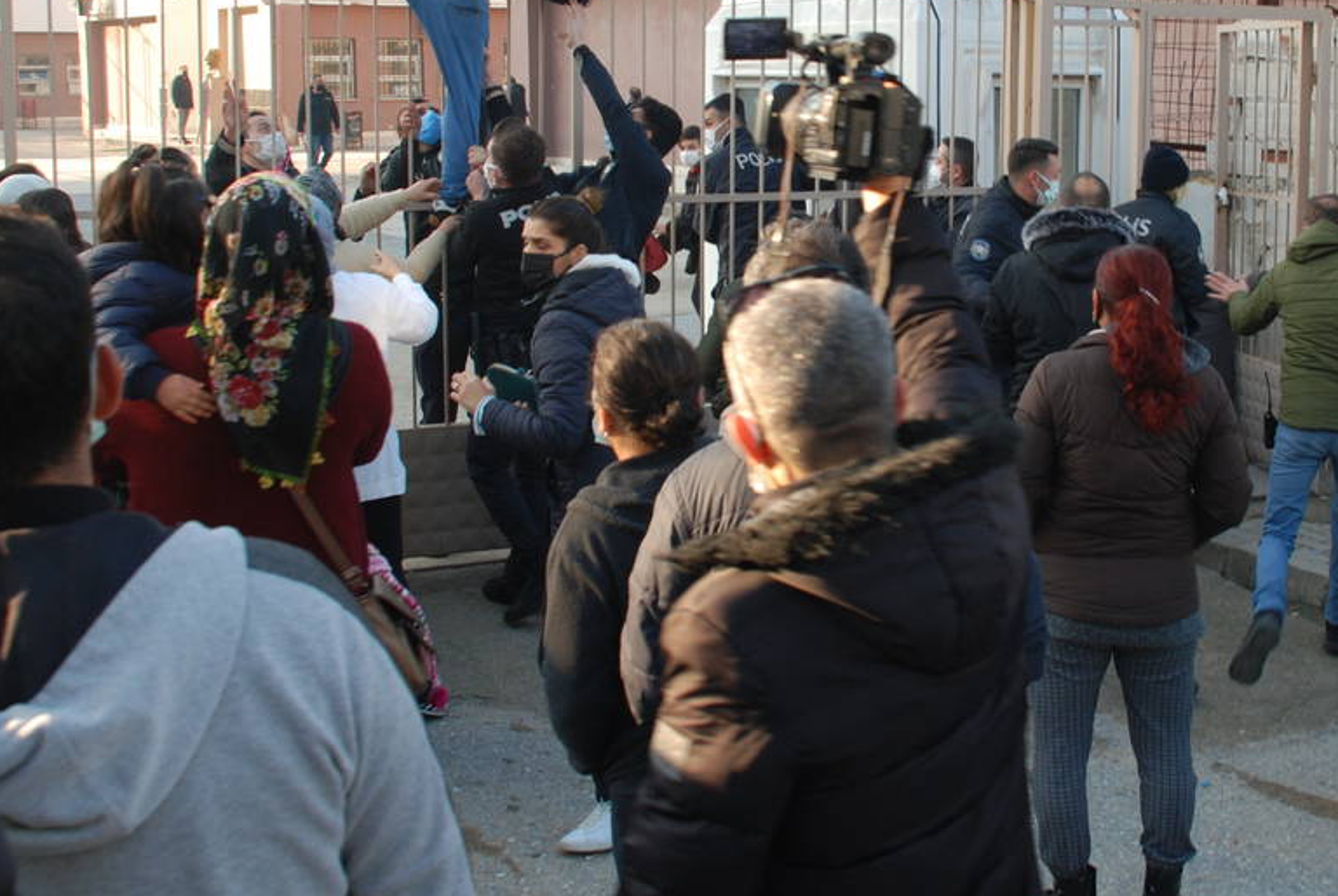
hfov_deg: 39.1
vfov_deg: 26.7
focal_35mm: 50
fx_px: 1860
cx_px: 883
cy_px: 235
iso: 200
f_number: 5.6
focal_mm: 20
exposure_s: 1/125
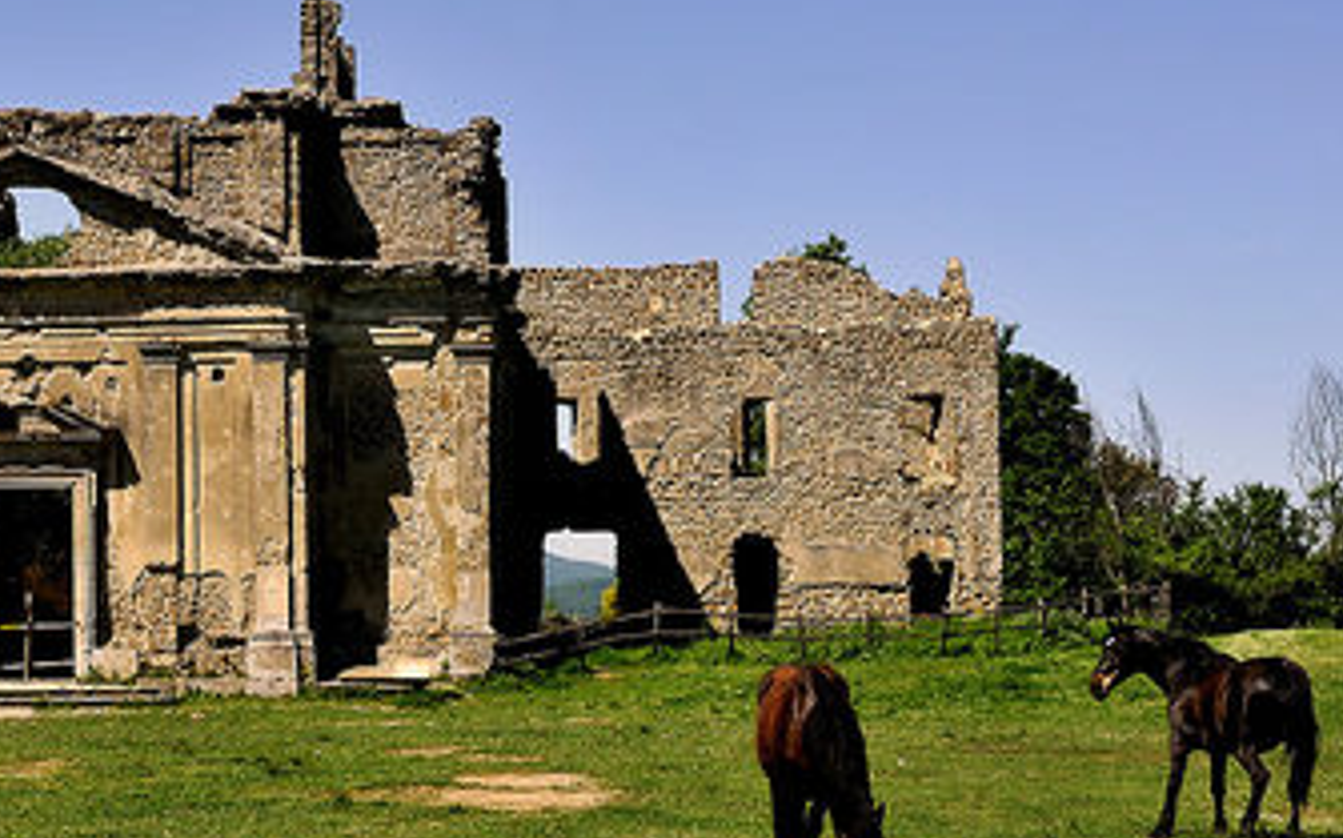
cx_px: 273
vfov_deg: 14.0
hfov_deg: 22.0
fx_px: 3402
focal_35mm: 93
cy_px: 413
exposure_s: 1/400
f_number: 10
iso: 200
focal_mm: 34
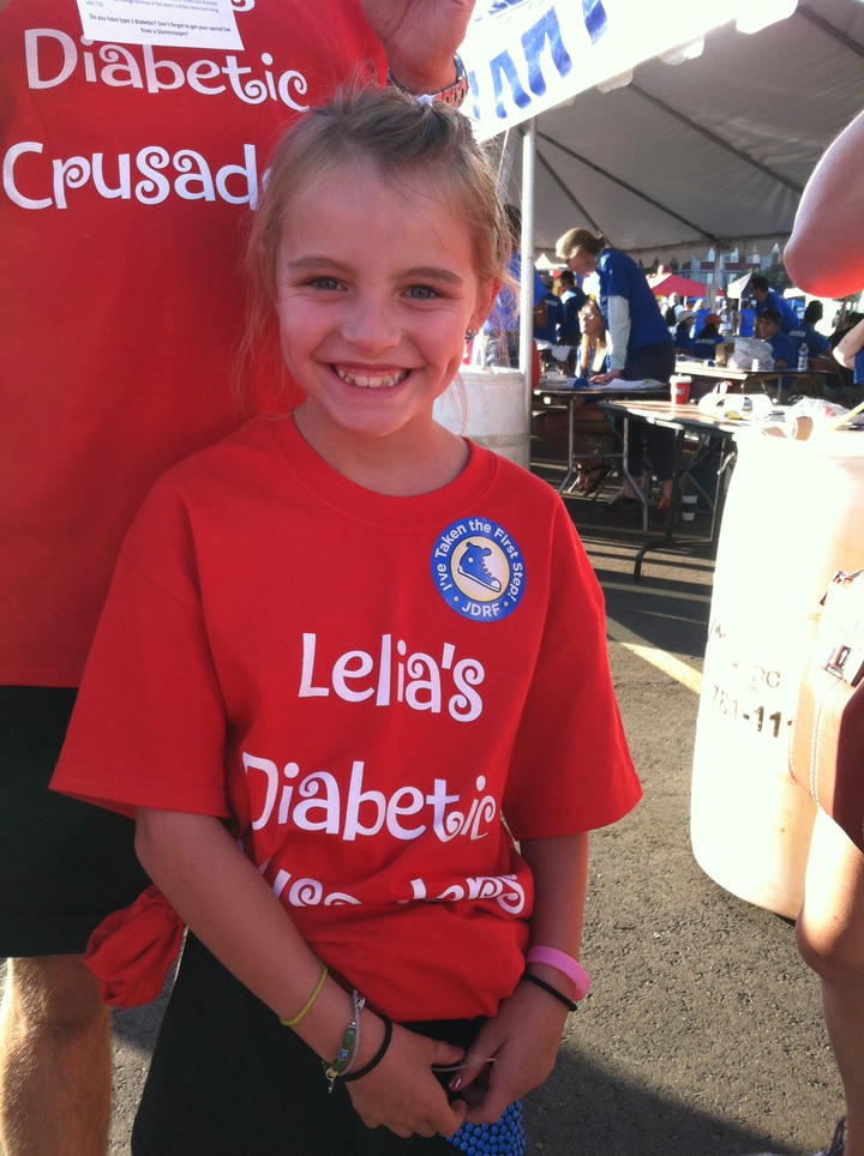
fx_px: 1168
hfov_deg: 40.6
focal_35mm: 35
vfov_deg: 52.7
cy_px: 578
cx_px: 432
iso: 80
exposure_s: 1/191
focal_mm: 3.85
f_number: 2.8
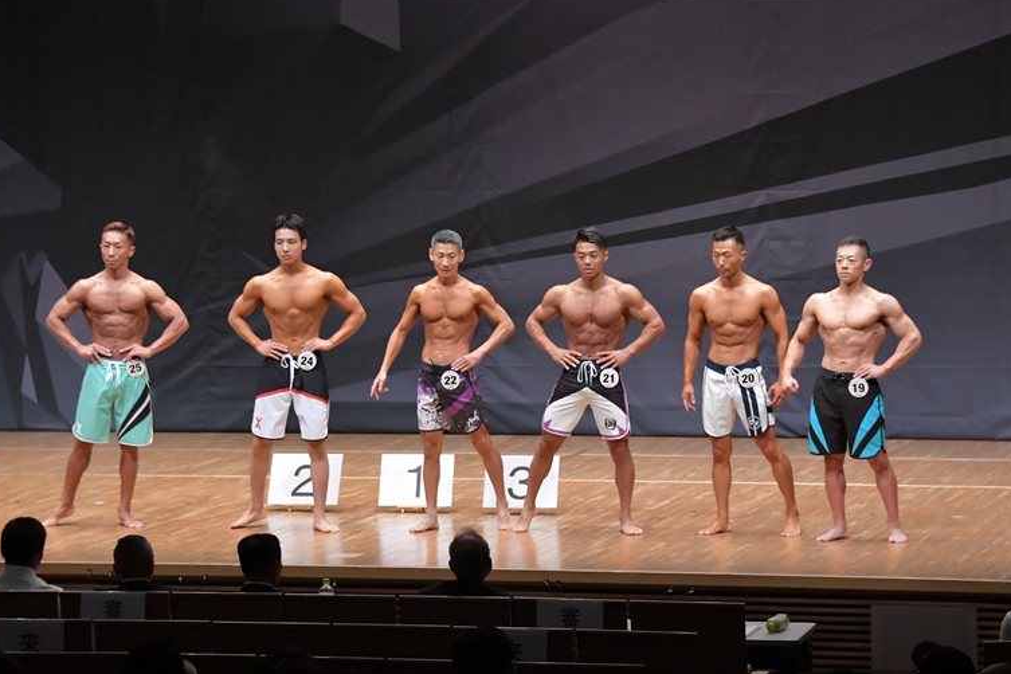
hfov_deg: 14.4
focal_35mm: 142
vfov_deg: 9.7
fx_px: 3988
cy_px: 338
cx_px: 506
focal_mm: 92
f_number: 5.6
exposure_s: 1/400
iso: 8000
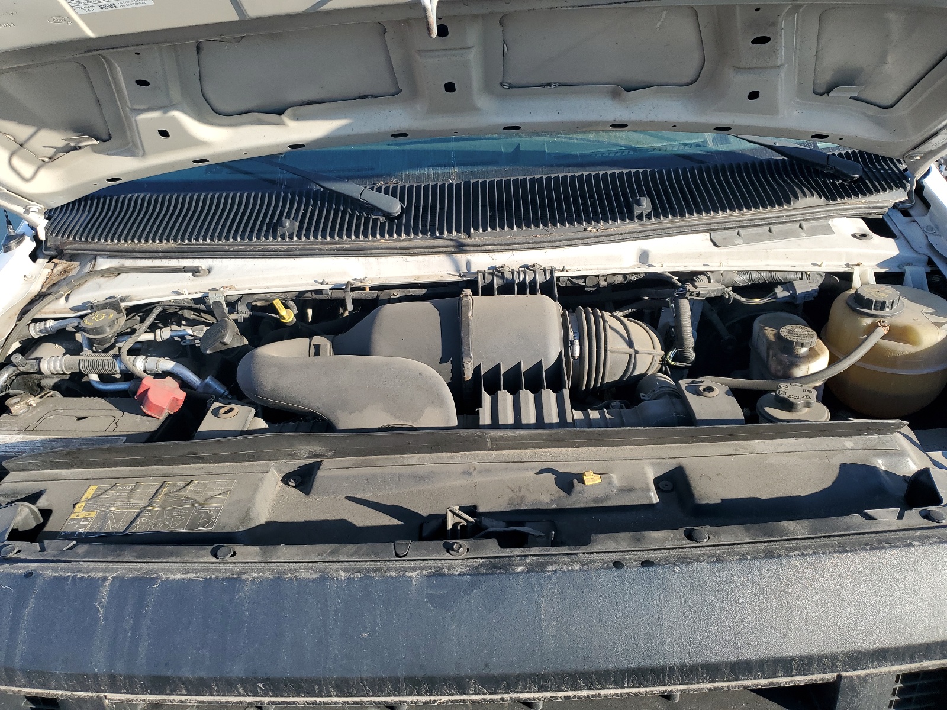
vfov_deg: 53.1
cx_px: 474
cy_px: 355
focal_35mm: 26
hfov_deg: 67.3
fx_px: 711
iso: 50
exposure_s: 1/1000
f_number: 1.5
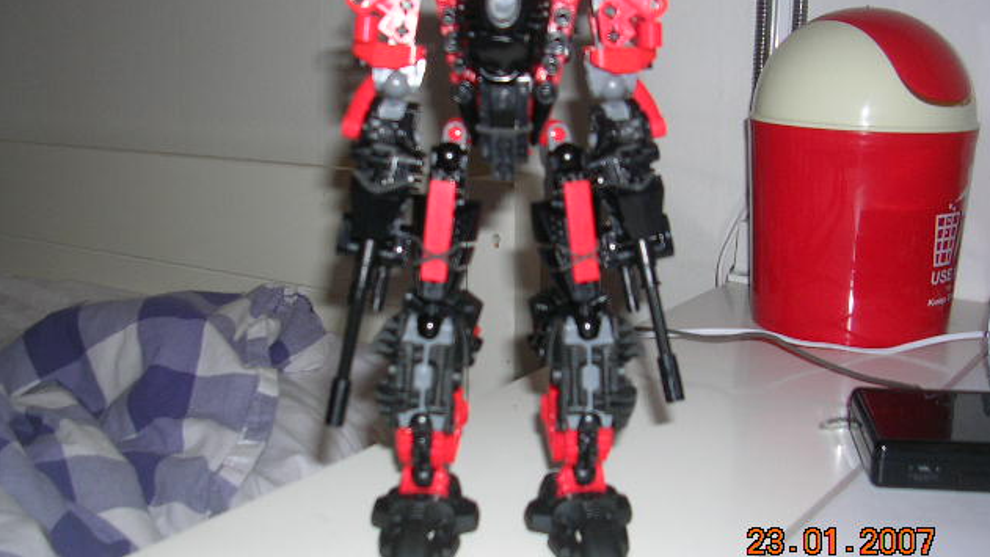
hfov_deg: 48.4
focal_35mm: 42
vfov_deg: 28.3
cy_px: 243
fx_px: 1103
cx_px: 499
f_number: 2.8
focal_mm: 5.8
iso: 50
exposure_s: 1/60.1
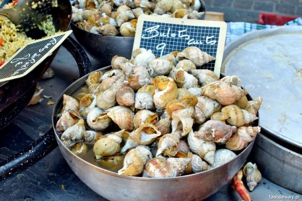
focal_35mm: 52
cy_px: 100
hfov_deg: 37.8
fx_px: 440
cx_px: 151
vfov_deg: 25.8
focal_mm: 35
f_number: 10
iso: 1000
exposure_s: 1/125
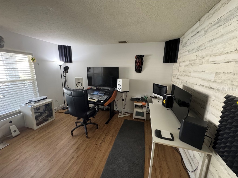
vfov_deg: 85.7
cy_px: 89
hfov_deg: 102.1
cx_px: 119
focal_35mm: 14
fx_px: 96
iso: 320
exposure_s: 1/63
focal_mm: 2.22
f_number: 2.2
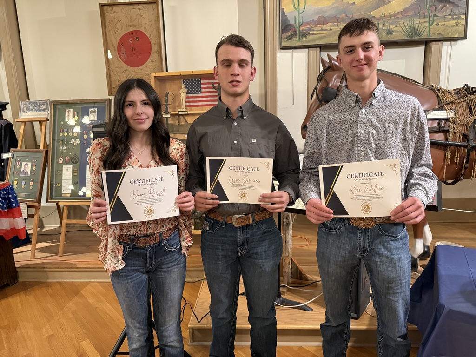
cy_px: 178
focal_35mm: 24
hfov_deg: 71.6
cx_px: 238
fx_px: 330
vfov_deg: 56.8
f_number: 1.78
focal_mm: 6.76
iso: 800
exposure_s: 1/60
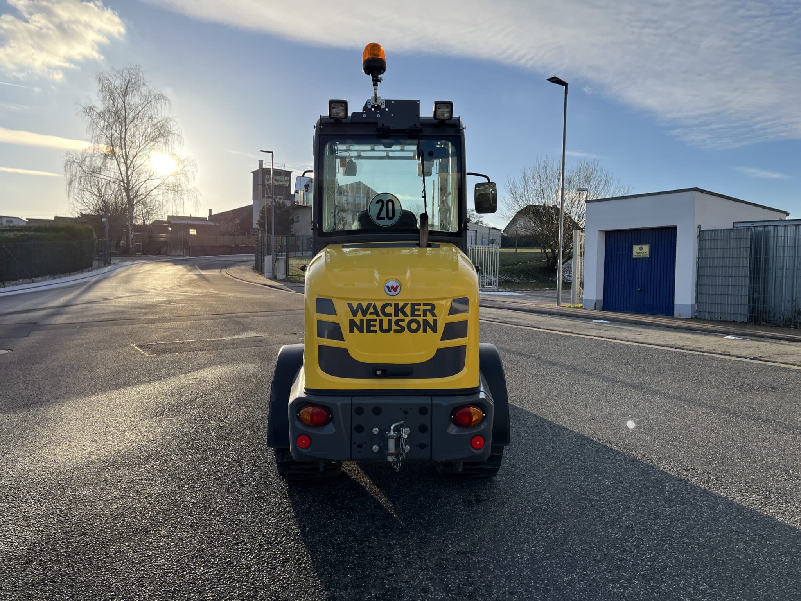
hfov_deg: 67.3
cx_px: 400
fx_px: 602
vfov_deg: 53.1
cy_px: 300
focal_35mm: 26
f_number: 1.6
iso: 50
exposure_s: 1/2967
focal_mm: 5.1
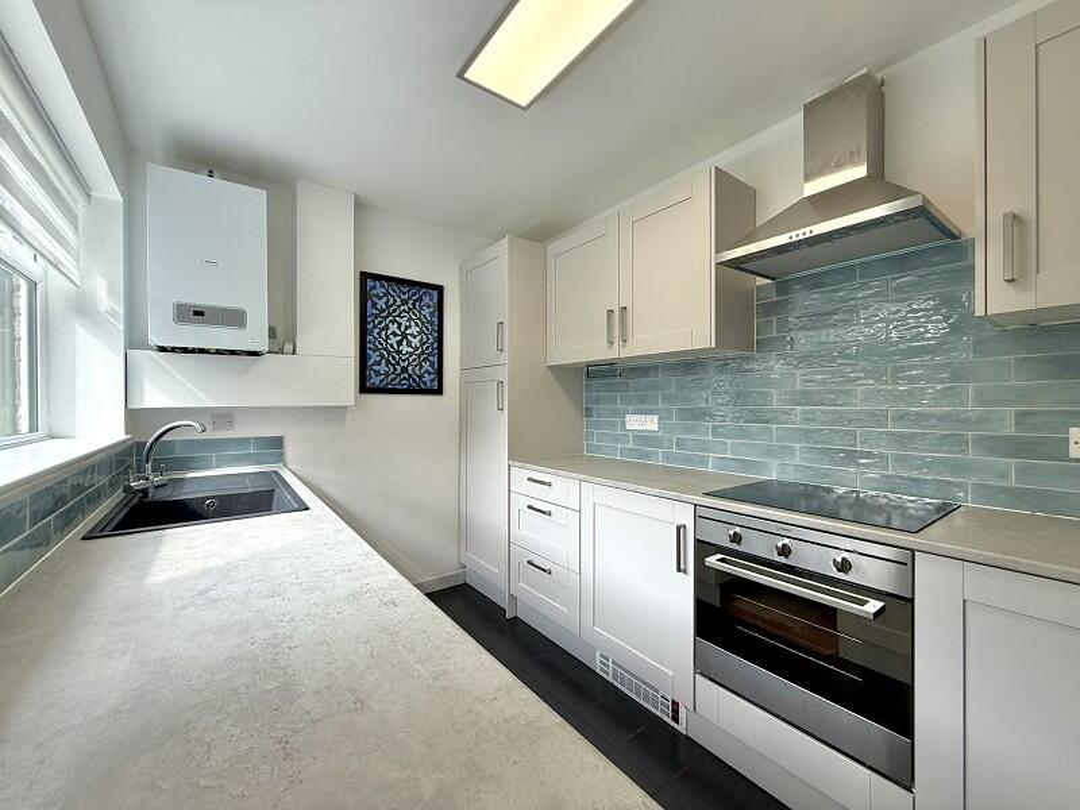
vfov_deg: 85.7
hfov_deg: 102.1
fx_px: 437
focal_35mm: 14
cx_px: 540
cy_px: 405
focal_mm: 2.22
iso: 40
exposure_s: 1/99
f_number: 2.2
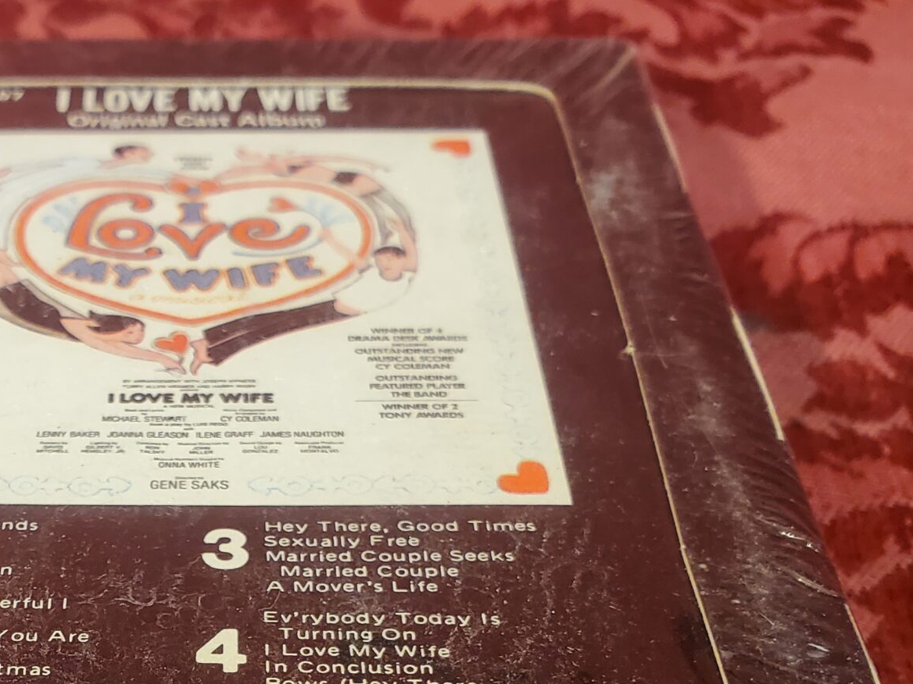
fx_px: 1503
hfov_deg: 32.1
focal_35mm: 57
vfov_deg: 24.4
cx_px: 91
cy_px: 696
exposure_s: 1/120
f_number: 2.4
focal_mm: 4.3
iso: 250
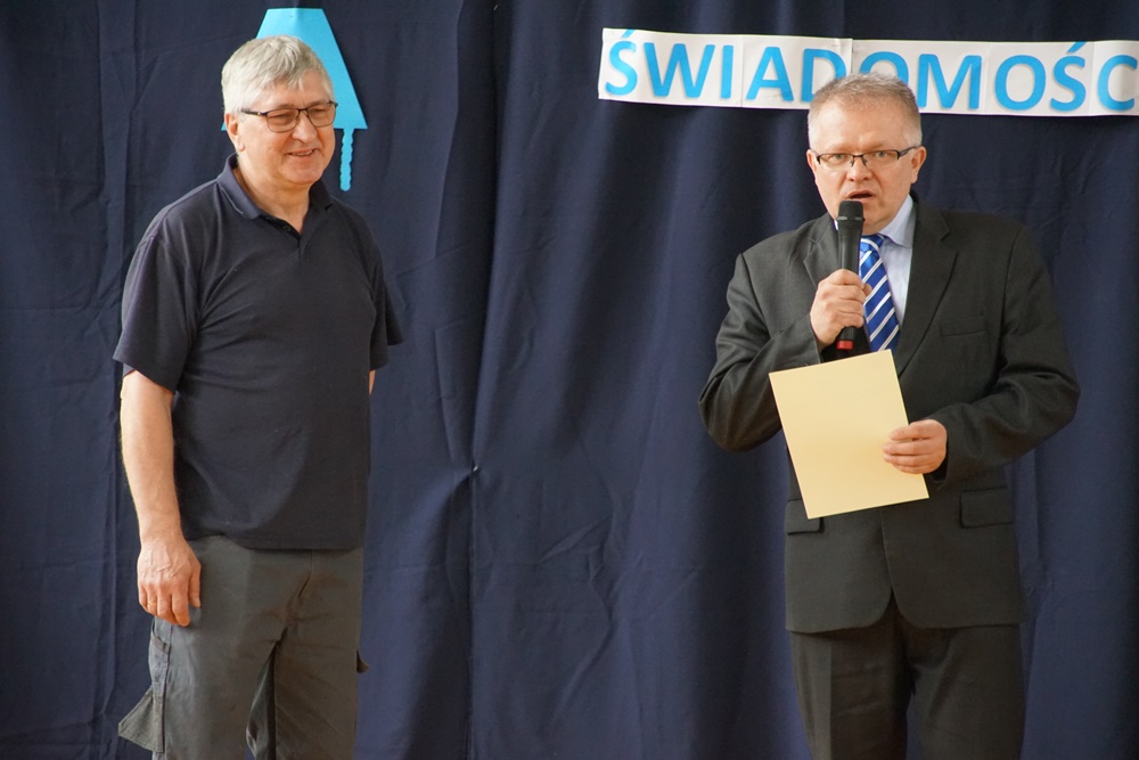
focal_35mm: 225
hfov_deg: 9.1
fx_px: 7119
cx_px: 570
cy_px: 380
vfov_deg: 6.1
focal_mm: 150
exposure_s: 1/100
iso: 3200
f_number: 5.6
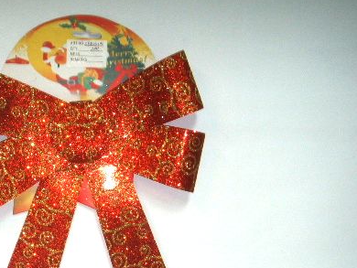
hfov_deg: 29.7
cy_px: 209
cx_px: 81
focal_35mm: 64
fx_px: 660
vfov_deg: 22.7
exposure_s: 1/45
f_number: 3.5
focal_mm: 6.6
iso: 100
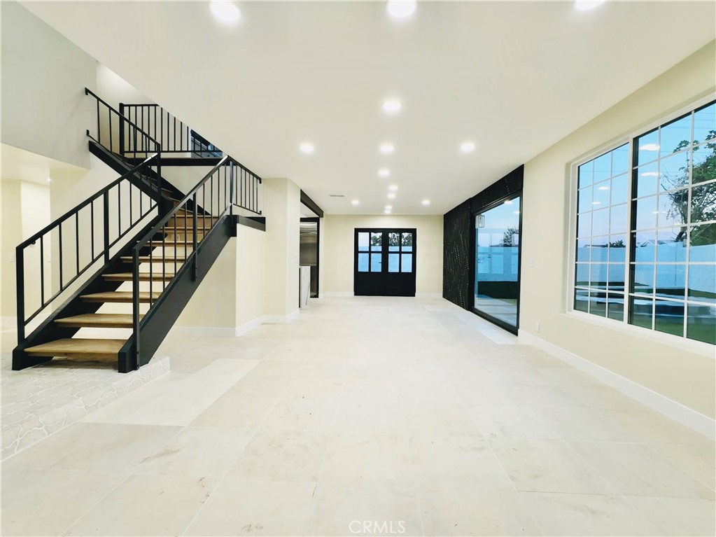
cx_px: 358
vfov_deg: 85.7
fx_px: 290
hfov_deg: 102.1
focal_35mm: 14
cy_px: 268
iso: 125
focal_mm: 2.22
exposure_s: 1/120
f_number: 2.2
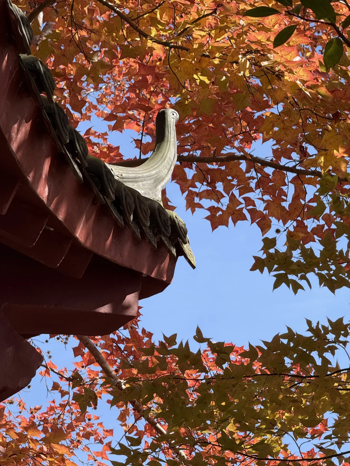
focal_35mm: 121
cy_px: 232
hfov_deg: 12.2
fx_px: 1631
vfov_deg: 16.3
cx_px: 176
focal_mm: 15.66
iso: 50
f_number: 2.8
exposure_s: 1/453
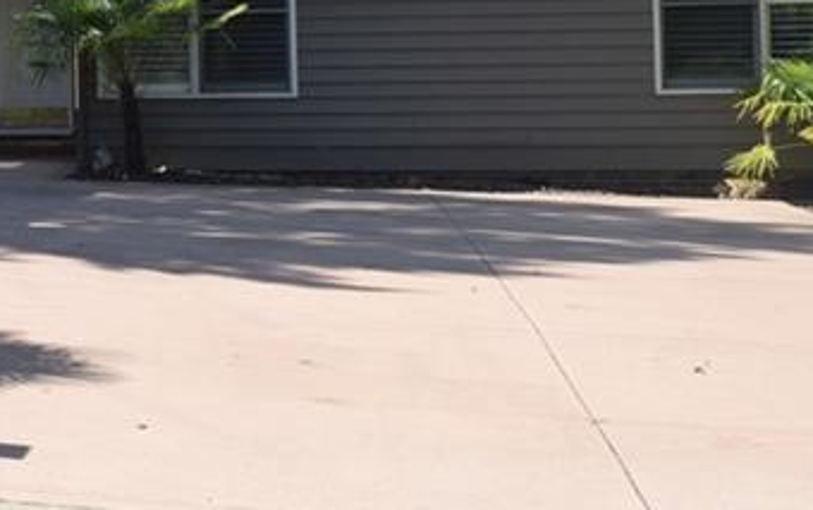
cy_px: -53
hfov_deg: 21.2
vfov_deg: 13.9
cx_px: -124
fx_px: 2040
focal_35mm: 92
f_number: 9
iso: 200
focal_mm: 20
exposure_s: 1/320
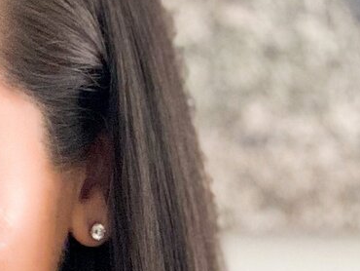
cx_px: 56
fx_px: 3653
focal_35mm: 351
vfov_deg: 4.2
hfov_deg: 5.6
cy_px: 619
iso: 250
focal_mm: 6
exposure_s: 1/85
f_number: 2
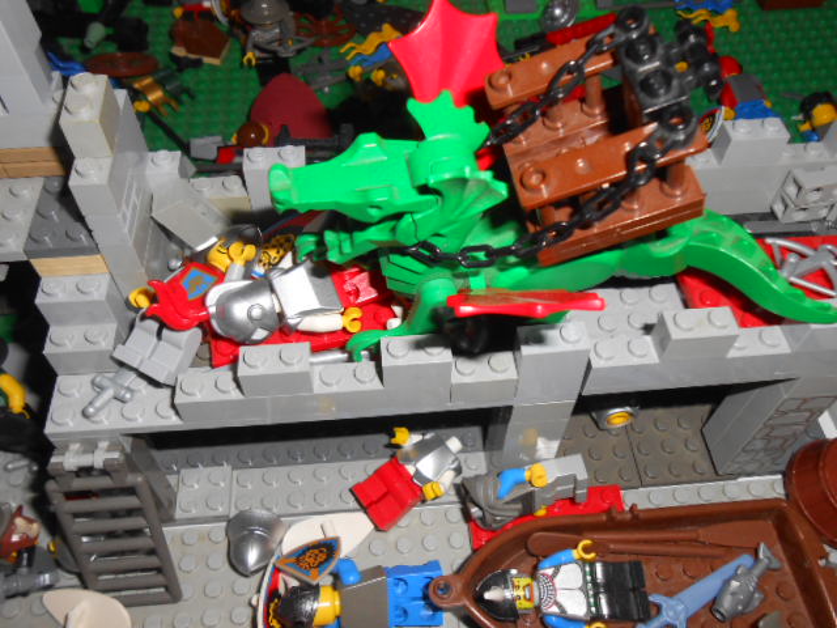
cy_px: 314
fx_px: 725
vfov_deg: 46.8
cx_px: 418
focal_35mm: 30
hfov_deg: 60.0
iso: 200
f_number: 11.9
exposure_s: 1/25
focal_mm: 5.3
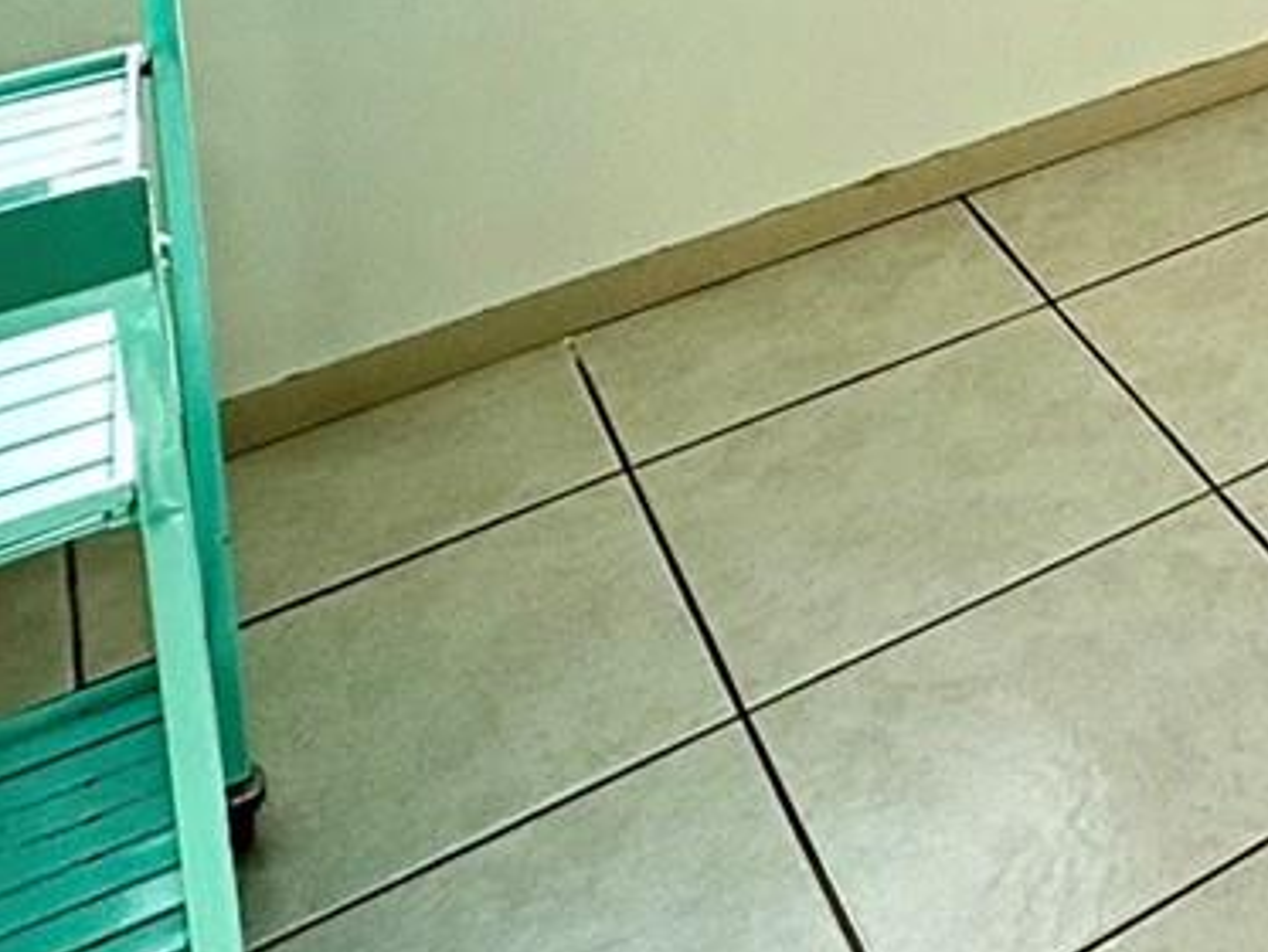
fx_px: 2199
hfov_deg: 25.3
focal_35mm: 60
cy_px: -748
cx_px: 1843
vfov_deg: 18.9
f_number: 2.2
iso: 50
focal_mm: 2.22
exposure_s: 1/1063
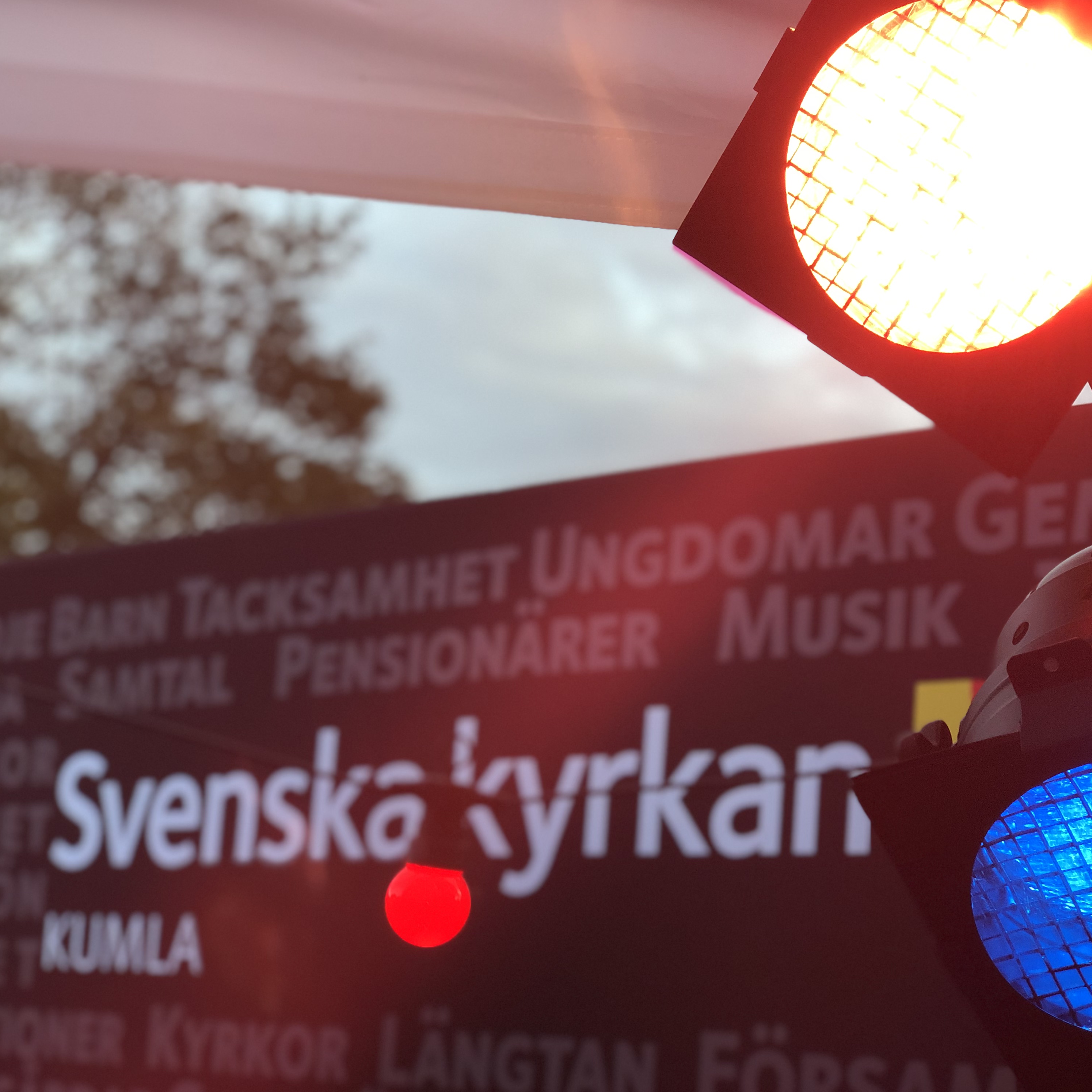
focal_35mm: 62
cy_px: 545
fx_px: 2213
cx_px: 663
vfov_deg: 27.7
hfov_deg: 27.7
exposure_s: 1/50
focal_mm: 6
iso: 40
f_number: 2.4
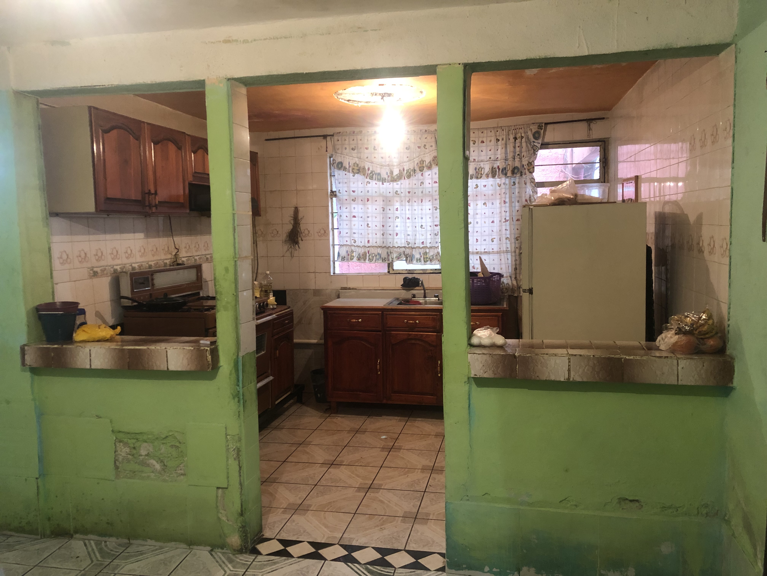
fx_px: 620
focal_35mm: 28
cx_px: 384
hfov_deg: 63.4
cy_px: 288
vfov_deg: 49.7
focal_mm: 4
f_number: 1.8
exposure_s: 1/13
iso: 100
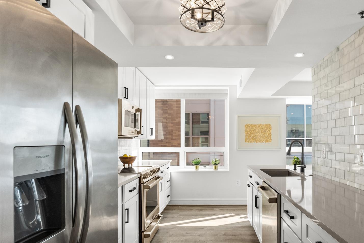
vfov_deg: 54.8
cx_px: 216
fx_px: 233
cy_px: 145
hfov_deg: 75.3
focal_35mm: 23
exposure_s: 1/25
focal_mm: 16
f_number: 7.1
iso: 400
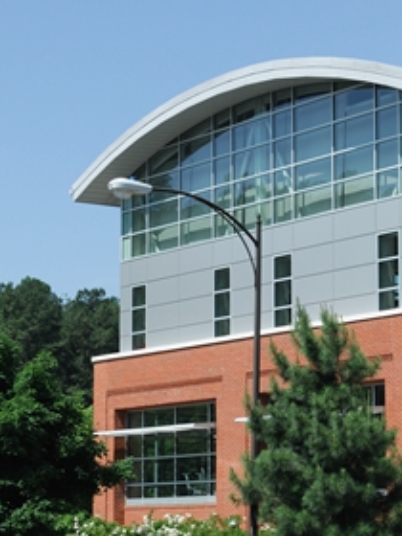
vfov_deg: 16.5
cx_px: 345
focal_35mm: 119
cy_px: 338
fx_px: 1843
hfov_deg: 12.4
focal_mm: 52
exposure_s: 1/640
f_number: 8
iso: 320
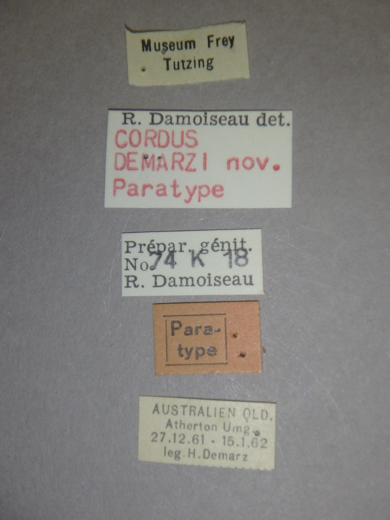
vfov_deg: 38.9
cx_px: 195
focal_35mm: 49
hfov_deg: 29.7
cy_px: 260
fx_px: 736
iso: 400
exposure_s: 1/125
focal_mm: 8.7
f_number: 5.2
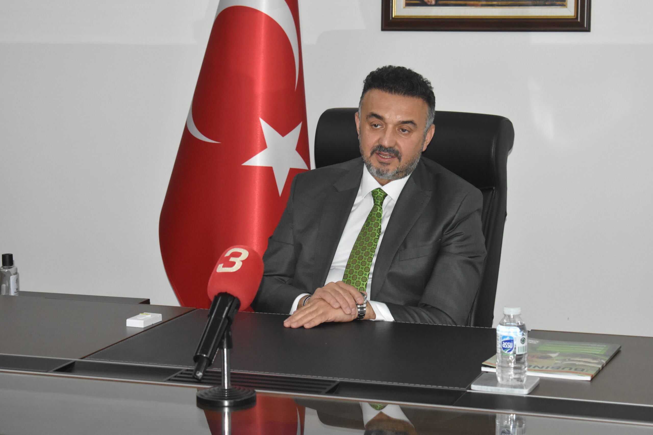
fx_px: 1496
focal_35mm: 82
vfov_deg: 16.6
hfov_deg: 24.6
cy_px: 218
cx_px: 326
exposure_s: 1/60
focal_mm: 55
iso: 2500
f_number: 5.6
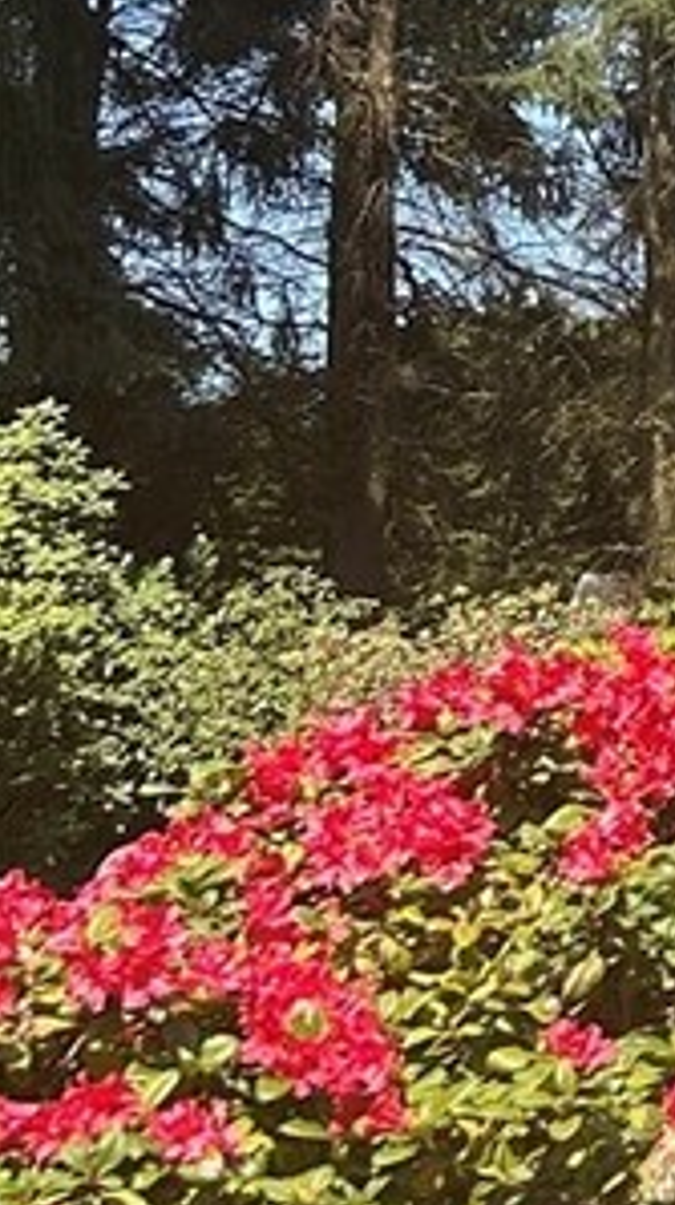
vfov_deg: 15.4
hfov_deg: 8.2
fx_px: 4372
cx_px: 1532
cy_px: -44
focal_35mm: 137
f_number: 1.5
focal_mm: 5.7
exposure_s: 1/1869
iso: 50
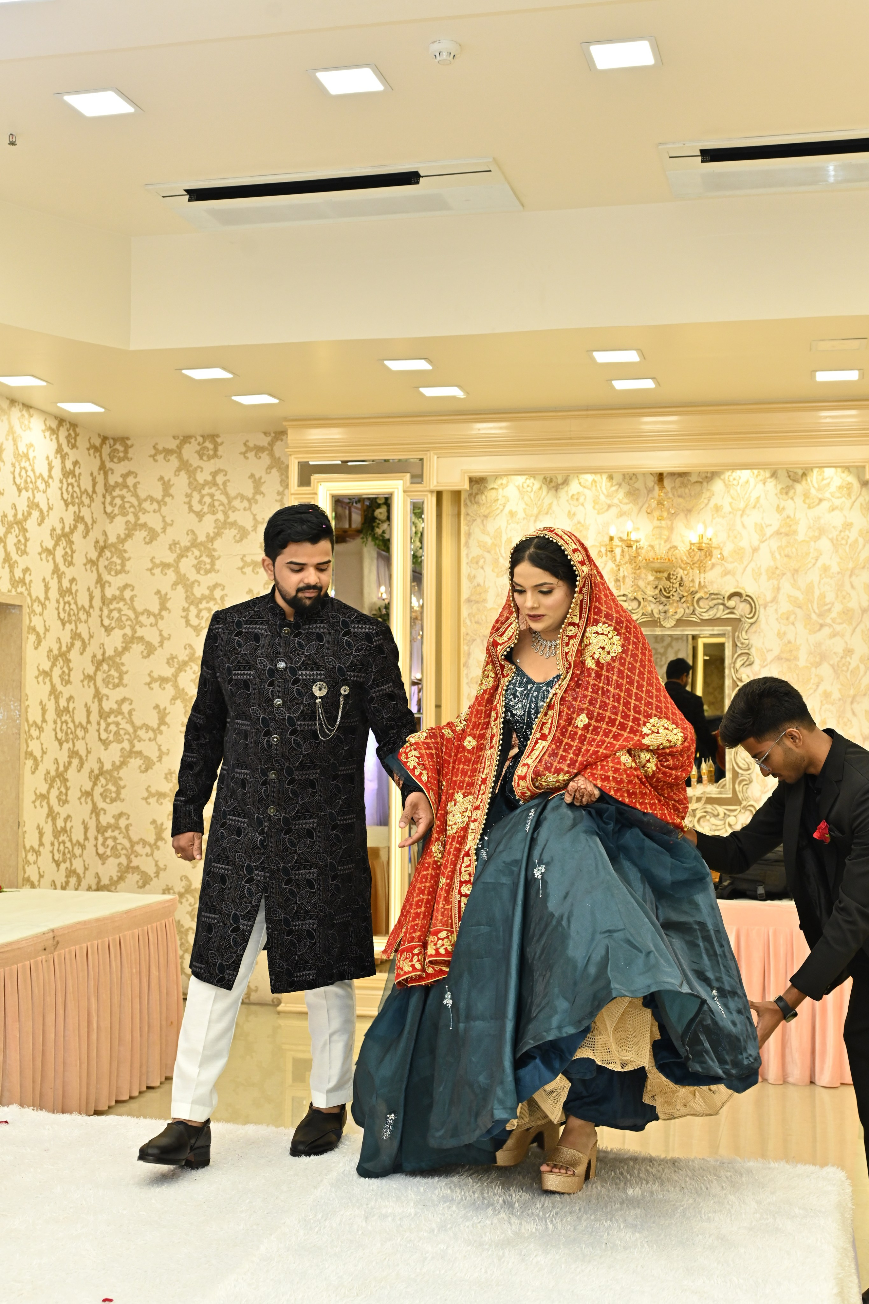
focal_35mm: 44
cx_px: 434
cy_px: 652
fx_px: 1593
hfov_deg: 30.5
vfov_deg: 44.5
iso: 1000
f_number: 5.6
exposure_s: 1/200
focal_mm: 44
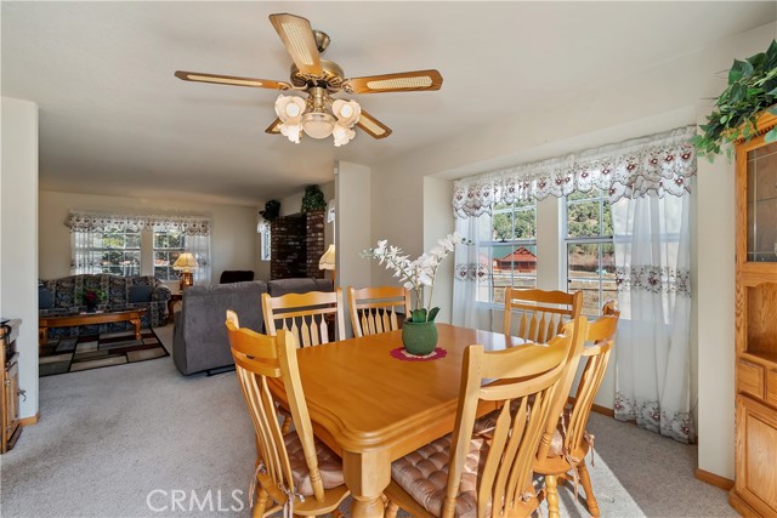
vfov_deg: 77.4
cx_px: 388
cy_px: 259
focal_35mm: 15
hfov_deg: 100.4
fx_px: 324
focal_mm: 10
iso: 100
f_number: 8
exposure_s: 1/30
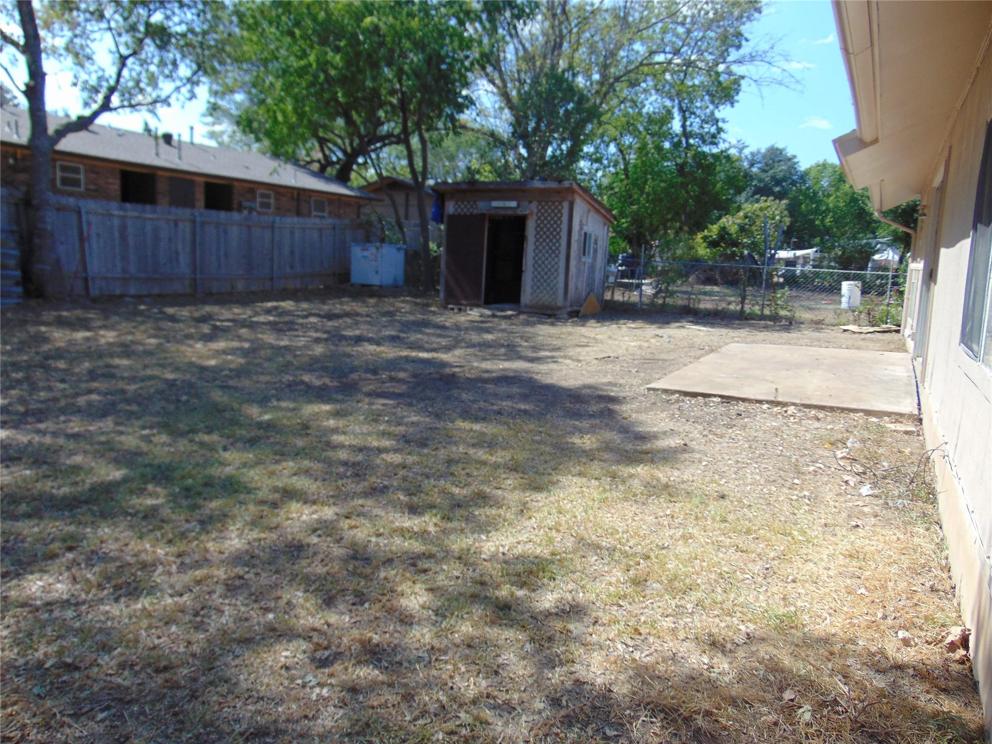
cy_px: 372
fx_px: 716
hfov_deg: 69.4
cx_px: 496
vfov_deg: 54.9
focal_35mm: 25
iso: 80
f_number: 3
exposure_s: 1/640
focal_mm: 4.5
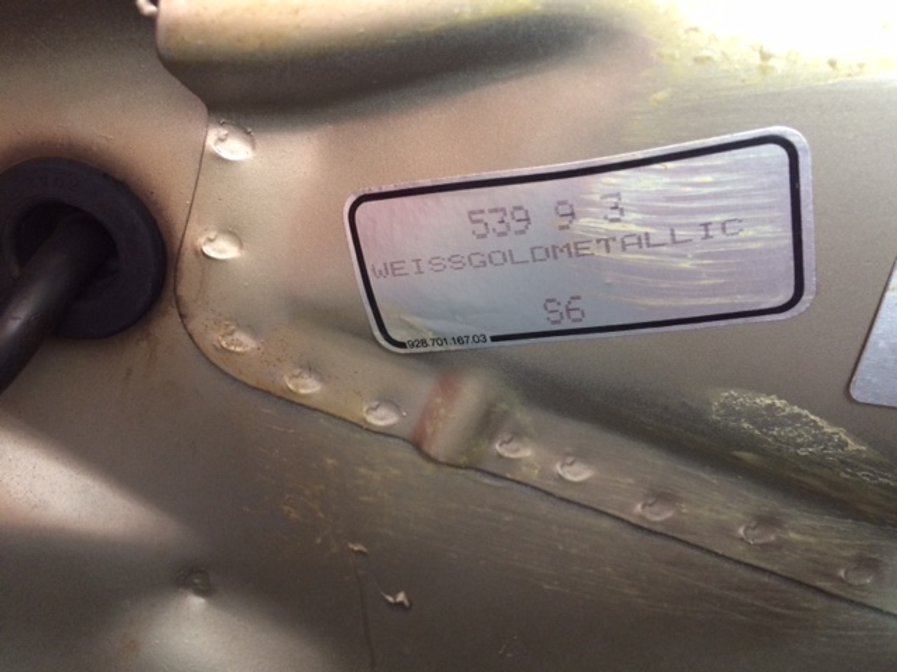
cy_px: 336
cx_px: 448
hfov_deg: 61.7
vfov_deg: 48.2
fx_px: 751
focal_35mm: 29
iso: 125
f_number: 2.2
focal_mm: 4.15
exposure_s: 1/30
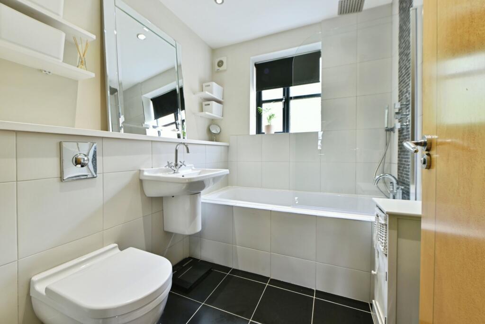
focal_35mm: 14
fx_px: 189
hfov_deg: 104.2
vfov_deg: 81.3
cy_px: 162
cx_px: 242
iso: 500
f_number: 9
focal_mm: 14
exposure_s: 1/20
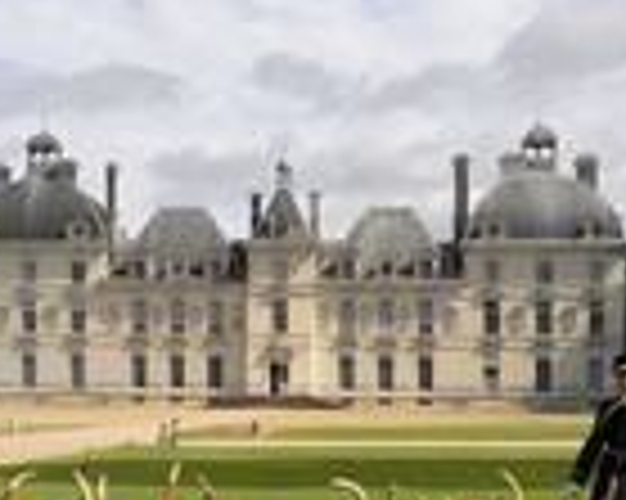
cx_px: 155
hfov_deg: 22.3
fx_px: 1574
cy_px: 401
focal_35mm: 85
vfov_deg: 17.9
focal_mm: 20
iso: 100
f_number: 5.6
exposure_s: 1/500
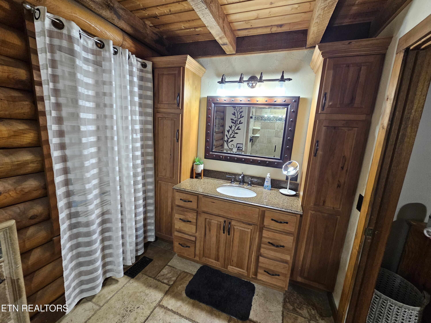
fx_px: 162
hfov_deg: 106.2
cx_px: 216
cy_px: 162
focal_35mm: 13
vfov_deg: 89.9
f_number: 2.2
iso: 320
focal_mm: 2.2
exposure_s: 1/30
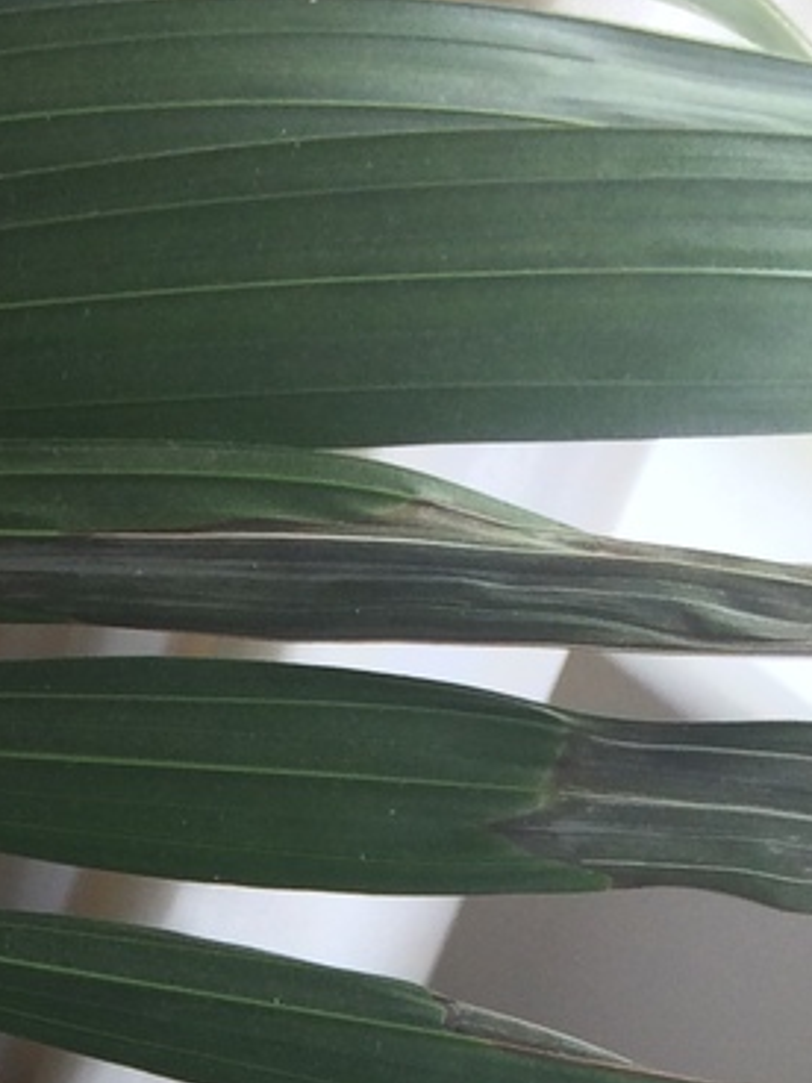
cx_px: 41
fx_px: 3284
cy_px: 1776
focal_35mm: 105
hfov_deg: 13.9
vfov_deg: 16.5
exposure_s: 1/50
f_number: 2.2
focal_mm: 4.15
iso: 40
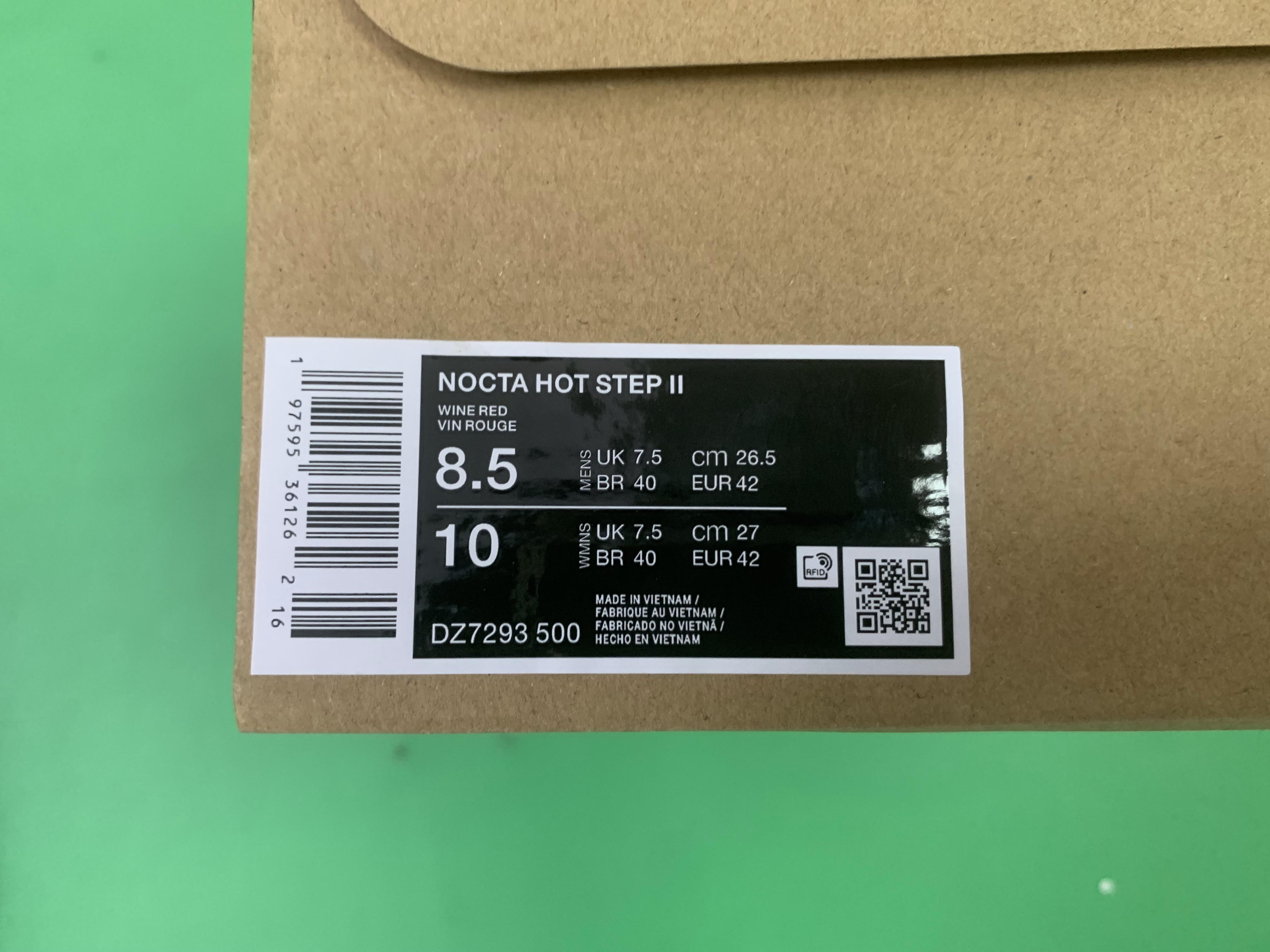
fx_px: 954
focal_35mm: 26
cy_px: 476
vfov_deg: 53.1
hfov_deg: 67.3
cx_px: 635
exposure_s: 1/60
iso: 200
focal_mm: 4.25
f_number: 1.8
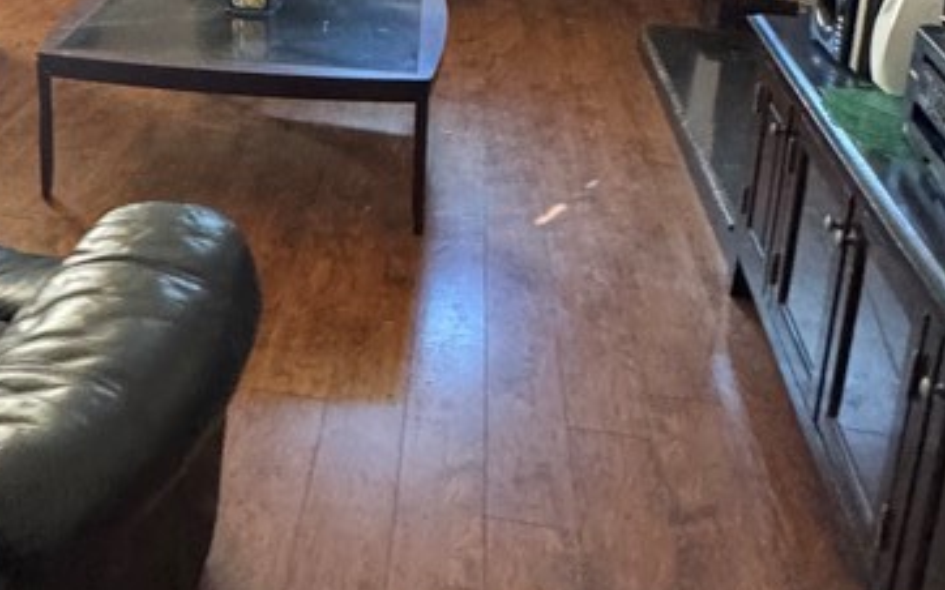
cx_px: 211
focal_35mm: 42
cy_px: -44
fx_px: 1081
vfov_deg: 28.0
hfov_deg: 45.2
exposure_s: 1/60
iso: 800
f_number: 2.2
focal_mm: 2.22
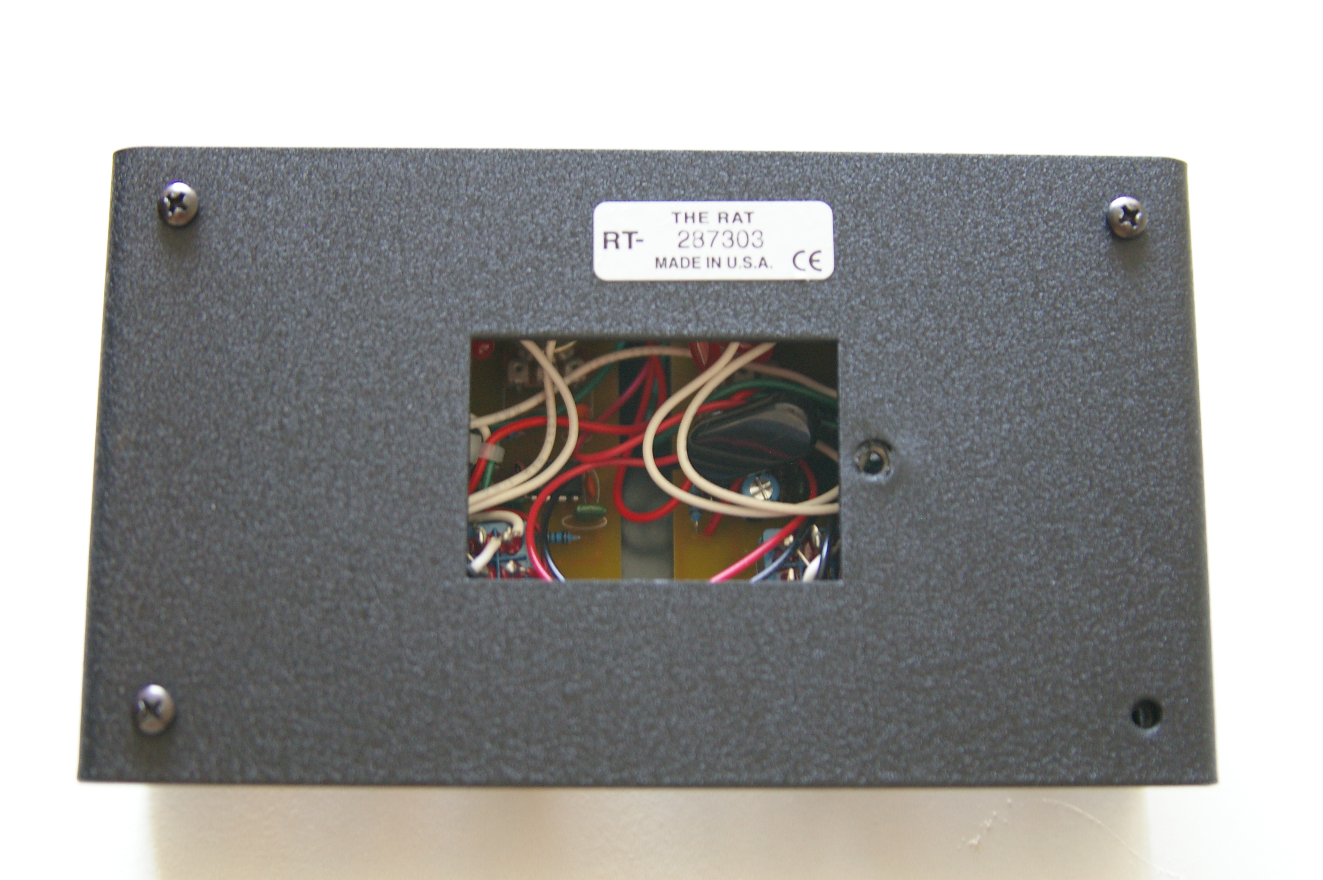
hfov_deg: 40.0
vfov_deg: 27.2
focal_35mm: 50
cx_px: 662
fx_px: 1817
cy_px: 440
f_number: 2.8
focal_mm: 33
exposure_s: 1/45
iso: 800
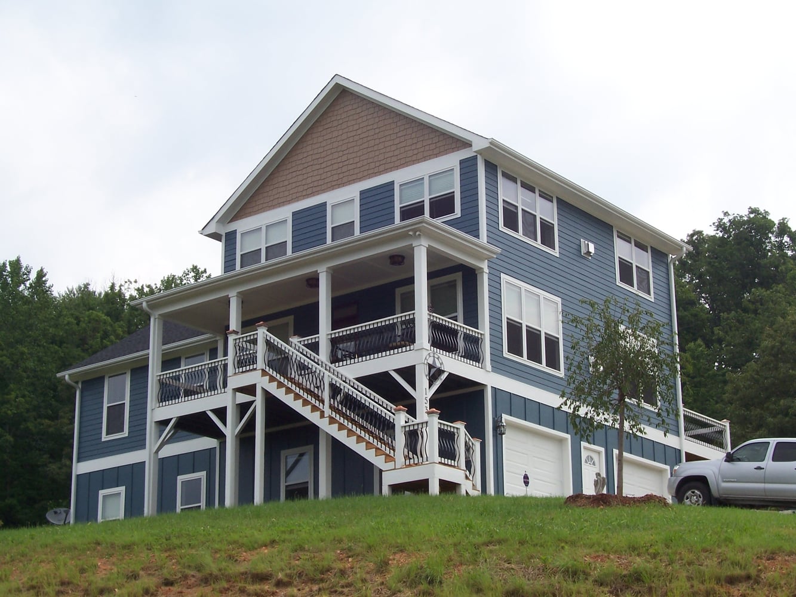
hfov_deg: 29.4
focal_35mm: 66
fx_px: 1518
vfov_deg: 22.3
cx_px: 398
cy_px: 298
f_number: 6.7
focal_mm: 10.8
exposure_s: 1/250
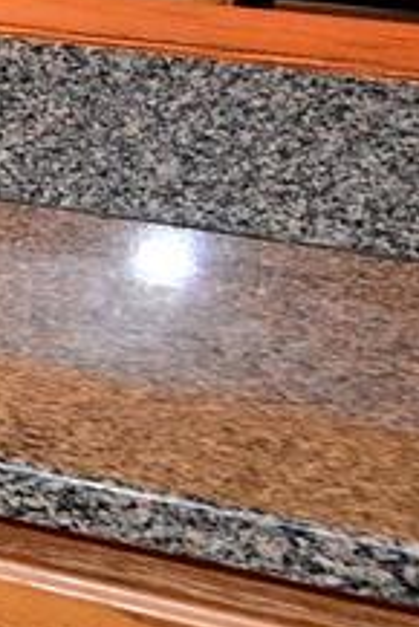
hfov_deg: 4.9
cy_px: 211
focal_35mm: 132
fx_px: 2301
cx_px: -2234
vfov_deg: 15.5
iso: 1400
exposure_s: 1/100
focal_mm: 14
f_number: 4
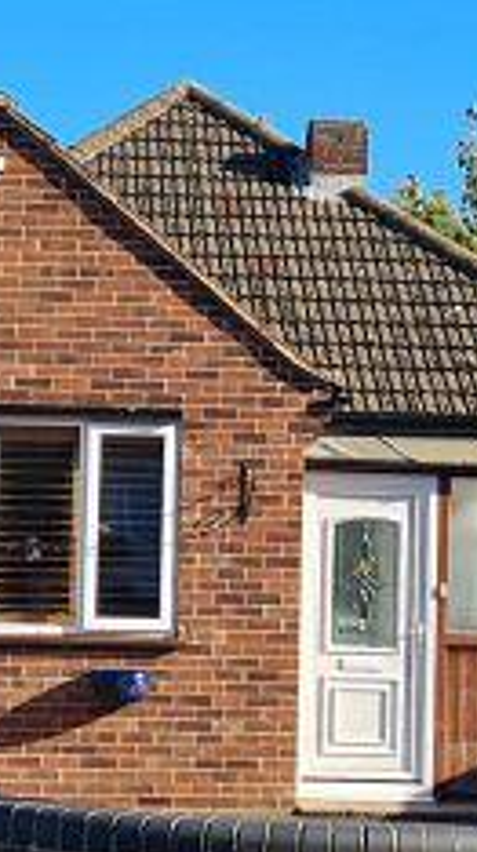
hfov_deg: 12.4
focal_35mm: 97
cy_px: 444
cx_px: 178
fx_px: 2189
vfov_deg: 22.0
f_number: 1.8
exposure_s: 1/1604
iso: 50
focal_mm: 5.4
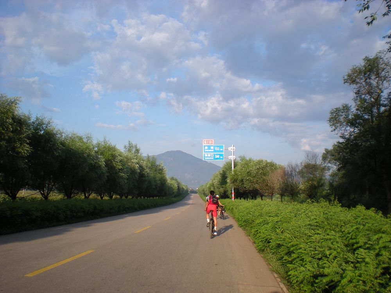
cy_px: 146
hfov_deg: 49.0
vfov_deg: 37.7
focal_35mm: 38
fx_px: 429
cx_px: 196
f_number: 4.6
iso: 64
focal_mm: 6.3
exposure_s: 1/273
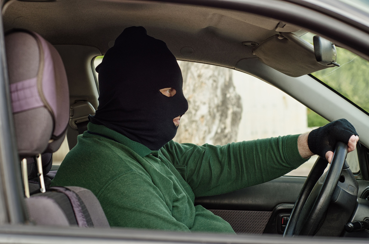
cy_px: 122
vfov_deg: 18.1
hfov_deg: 27.0
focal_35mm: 75
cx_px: 184
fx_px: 767
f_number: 4.5
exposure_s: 1/50
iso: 100
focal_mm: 50
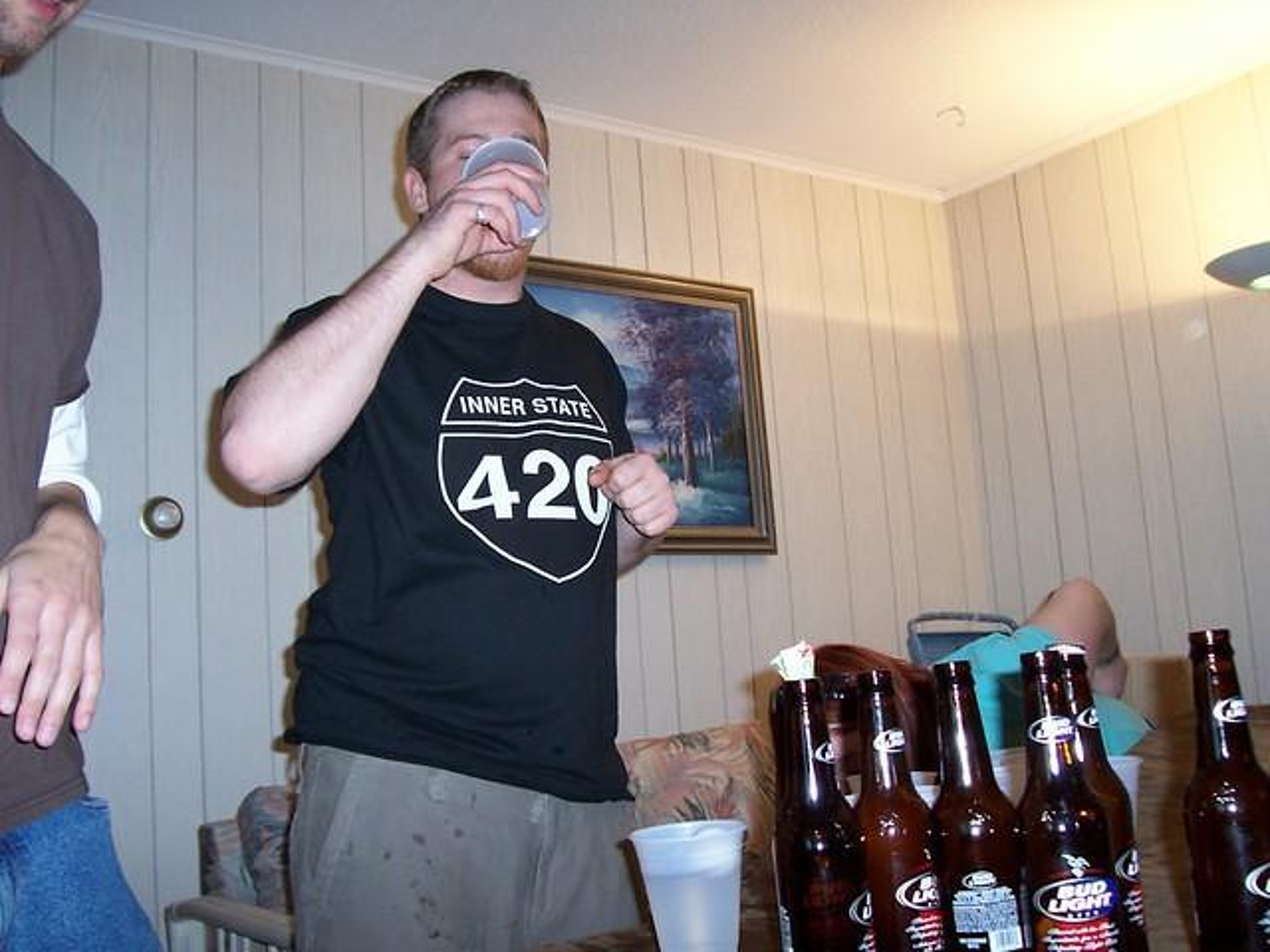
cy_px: 476
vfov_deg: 38.7
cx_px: 635
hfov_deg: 50.1
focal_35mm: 37
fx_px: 1357
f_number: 2.8
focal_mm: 5.6
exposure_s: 1/60
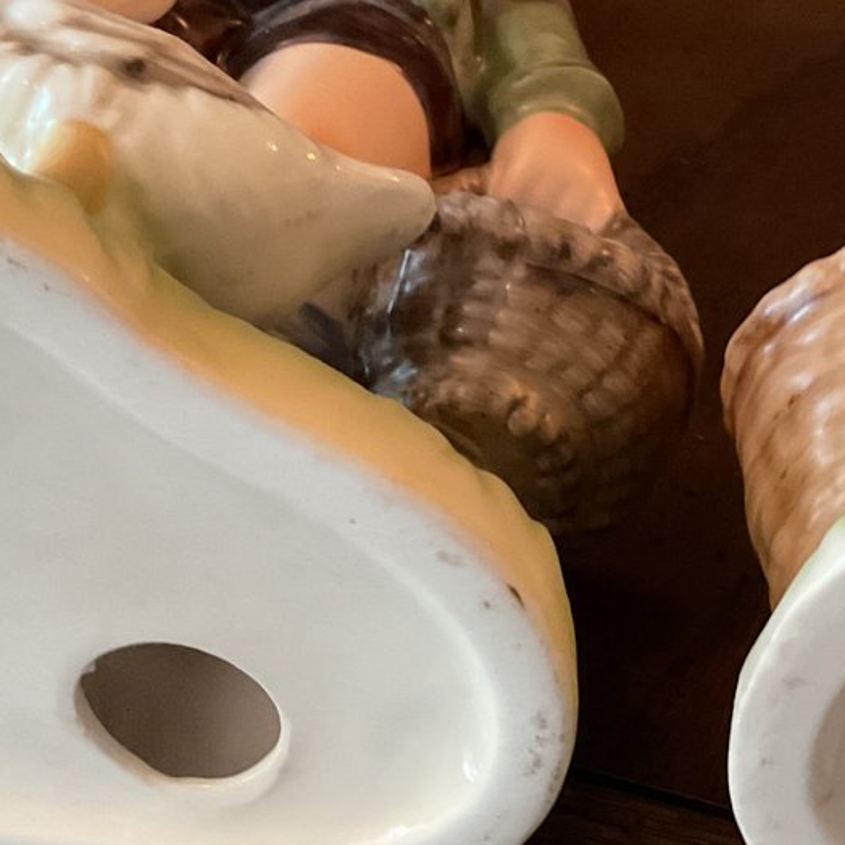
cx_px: 752
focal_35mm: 74
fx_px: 2044
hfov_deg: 22.8
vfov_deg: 23.4
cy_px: 423
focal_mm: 3
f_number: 1.8
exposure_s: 1/40
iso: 200
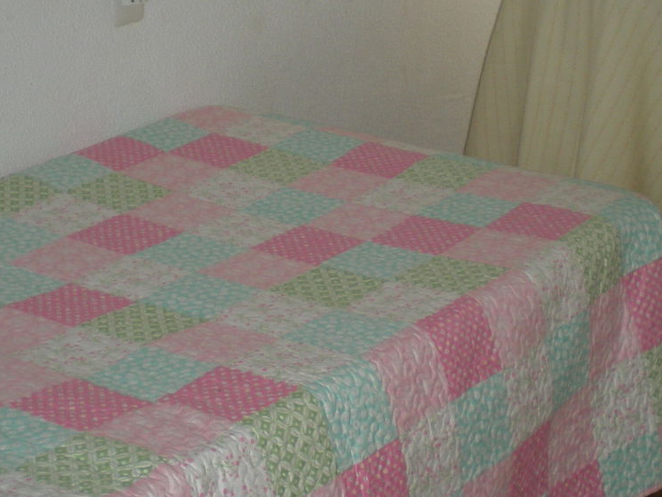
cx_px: 342
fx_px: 1798
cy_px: 226
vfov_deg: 15.7
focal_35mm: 94
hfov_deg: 20.9
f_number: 3.5
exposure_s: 1/30
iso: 93
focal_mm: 7.4
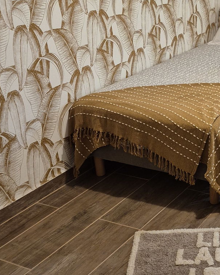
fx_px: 513
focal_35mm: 63
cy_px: 70
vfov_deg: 29.6
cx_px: 250
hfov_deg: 22.7
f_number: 1.8
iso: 250
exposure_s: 1/51
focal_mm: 5.4
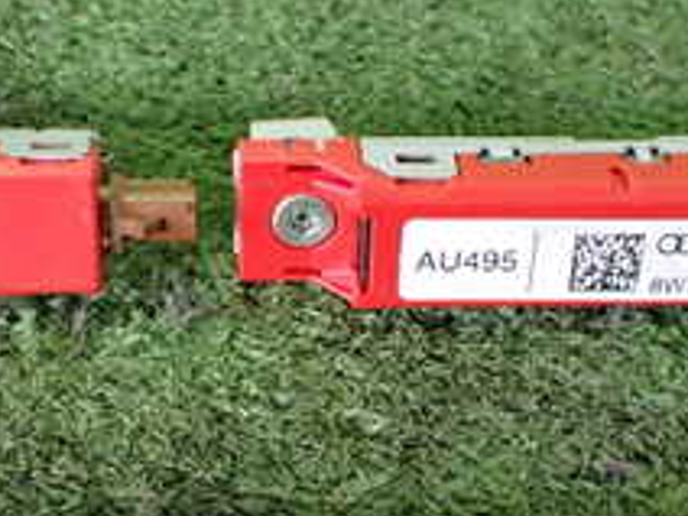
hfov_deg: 22.9
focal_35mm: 85
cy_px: 334
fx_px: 1689
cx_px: 230
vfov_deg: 17.3
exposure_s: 1/100
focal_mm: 5.4
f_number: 2.3
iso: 800
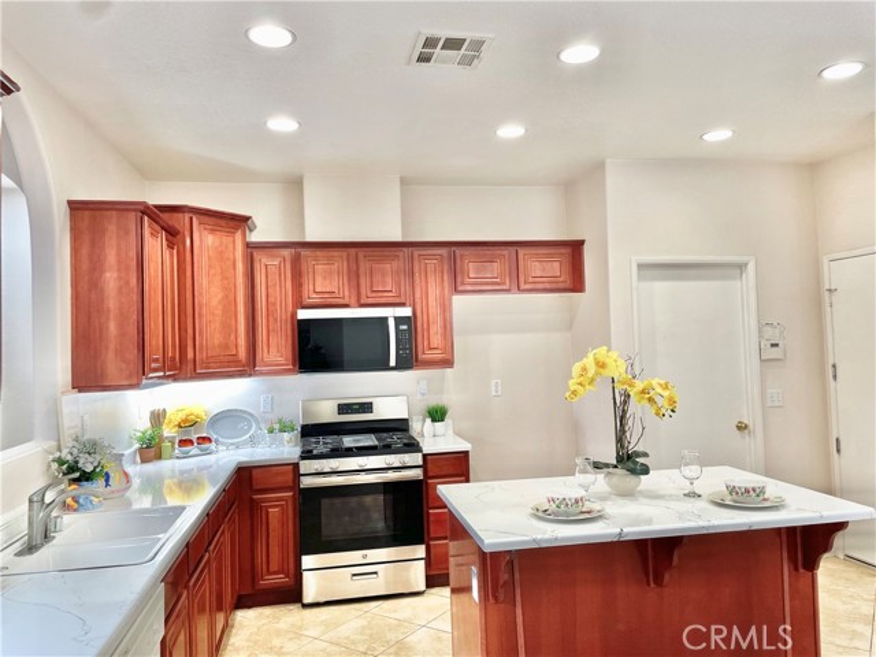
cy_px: 328
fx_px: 658
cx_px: 438
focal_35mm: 26
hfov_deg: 67.3
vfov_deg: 53.1
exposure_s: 1/60
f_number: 1.6
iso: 80
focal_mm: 4.2
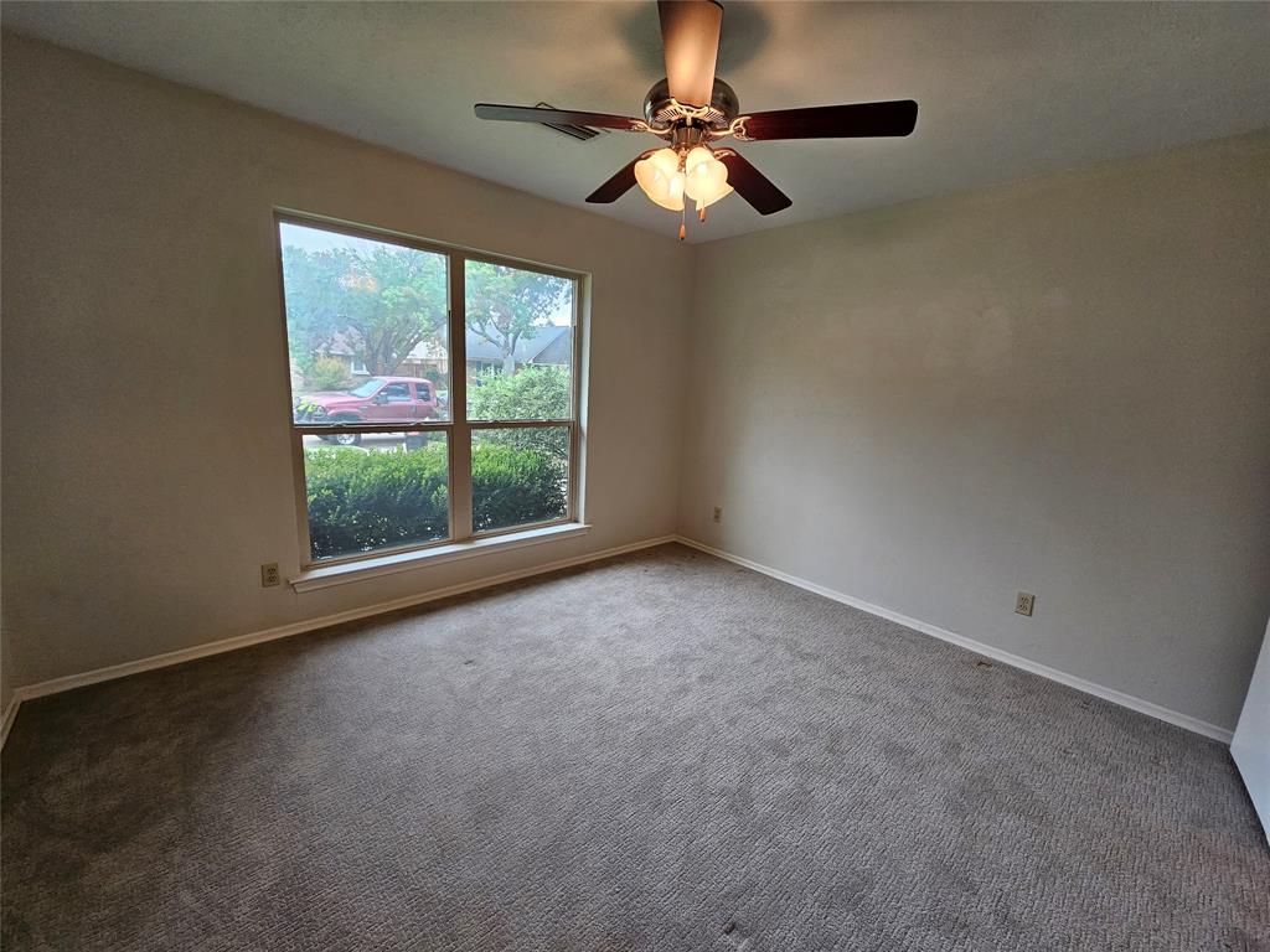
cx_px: 635
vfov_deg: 89.9
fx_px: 477
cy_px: 476
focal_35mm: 13
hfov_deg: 106.2
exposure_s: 1/60
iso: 100
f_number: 2.2
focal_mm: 2.2
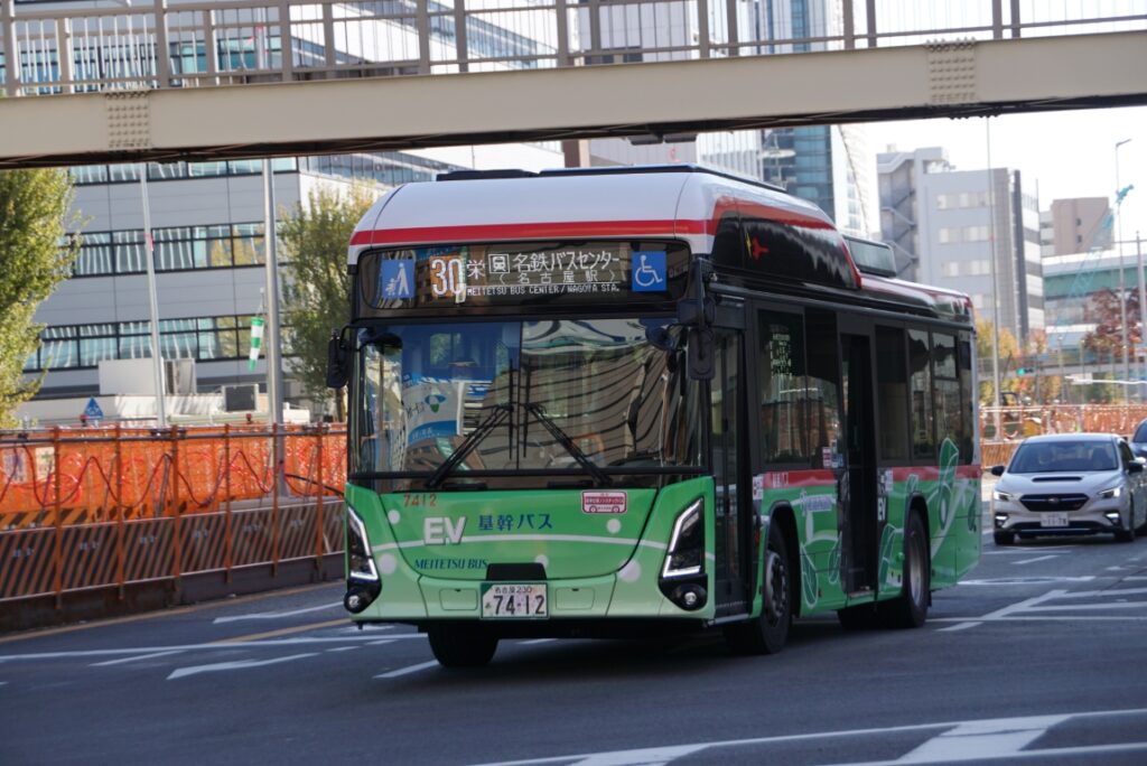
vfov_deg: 11.4
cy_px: 383
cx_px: 574
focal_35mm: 120
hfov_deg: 17.1
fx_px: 3825
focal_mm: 80
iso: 100
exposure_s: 1/200
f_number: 6.3
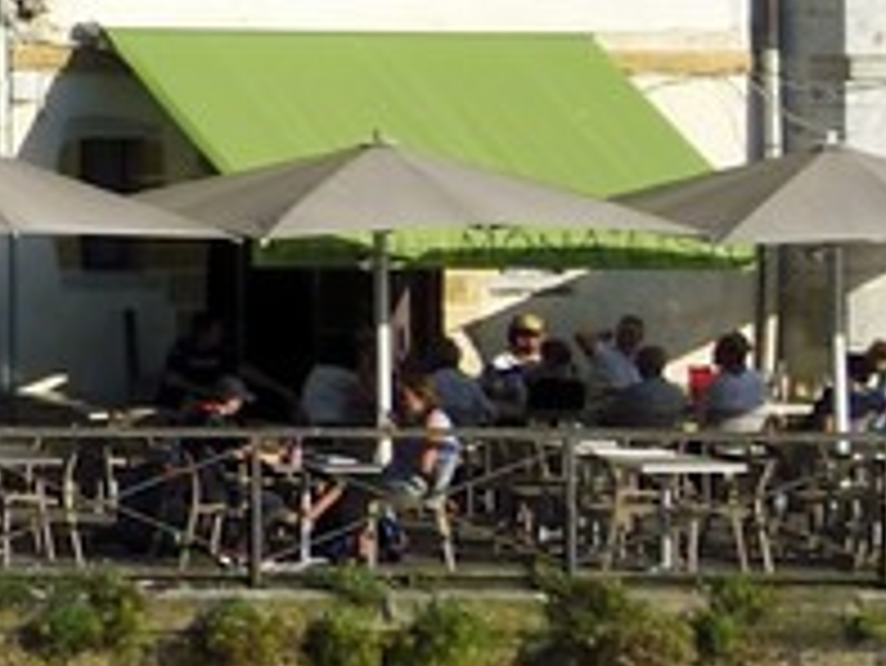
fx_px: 6198
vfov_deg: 6.1
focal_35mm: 242
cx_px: -2559
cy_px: -166
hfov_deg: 6.6
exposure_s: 1/250
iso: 200
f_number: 14
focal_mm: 31
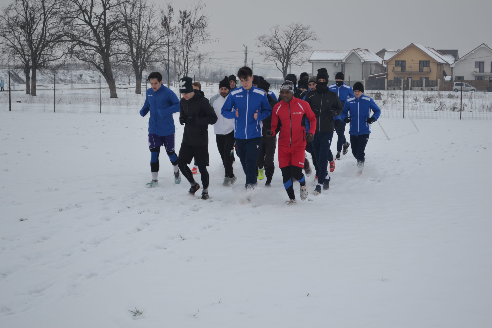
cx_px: 246
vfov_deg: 18.2
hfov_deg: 27.0
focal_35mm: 75
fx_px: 1025
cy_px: 164
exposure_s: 1/160
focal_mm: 50
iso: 100
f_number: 6.3
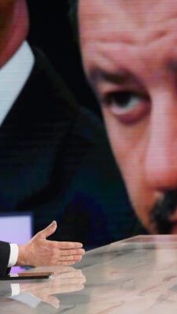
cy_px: 157
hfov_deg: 7.2
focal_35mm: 169
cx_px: 40
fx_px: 1409
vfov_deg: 12.7
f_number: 4.5
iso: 3200
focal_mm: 107
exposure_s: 1/400
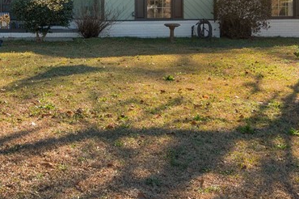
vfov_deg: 26.6
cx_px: 72
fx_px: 402
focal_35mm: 48
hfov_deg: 39.6
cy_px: 11
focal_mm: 11
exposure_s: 1/250
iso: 250
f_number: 7.1
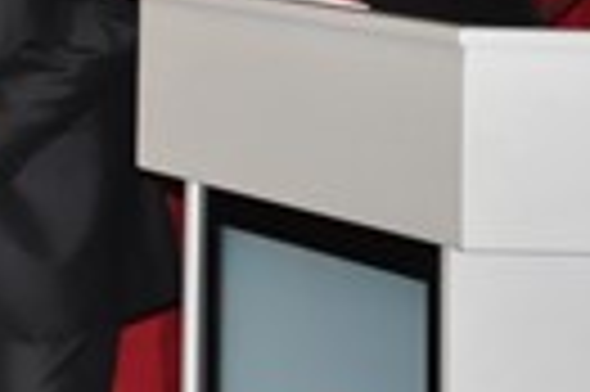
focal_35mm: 282
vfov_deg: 4.8
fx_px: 4616
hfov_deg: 7.0
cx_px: -743
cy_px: -397
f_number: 4.5
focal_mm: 38
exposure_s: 1/60
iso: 800
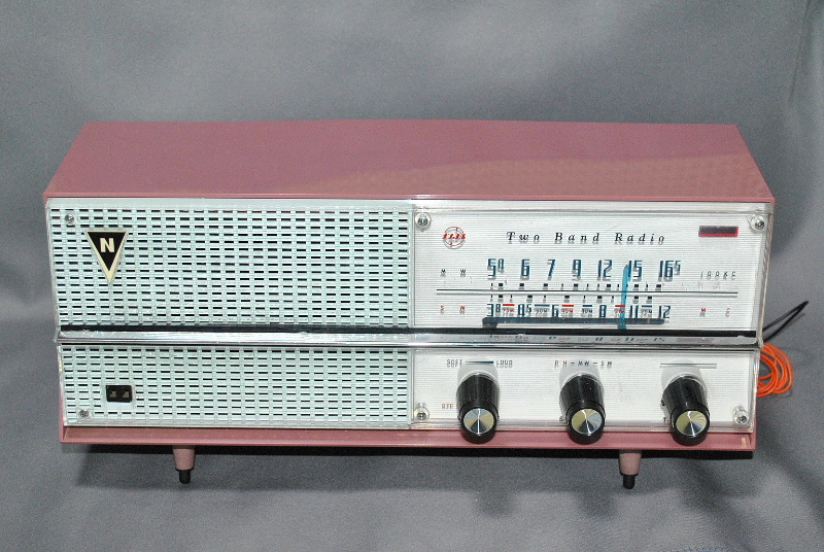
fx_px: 1169
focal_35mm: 51
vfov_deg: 26.6
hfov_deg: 38.8
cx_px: 412
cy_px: 276
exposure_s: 1/60
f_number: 5
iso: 800
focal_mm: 34
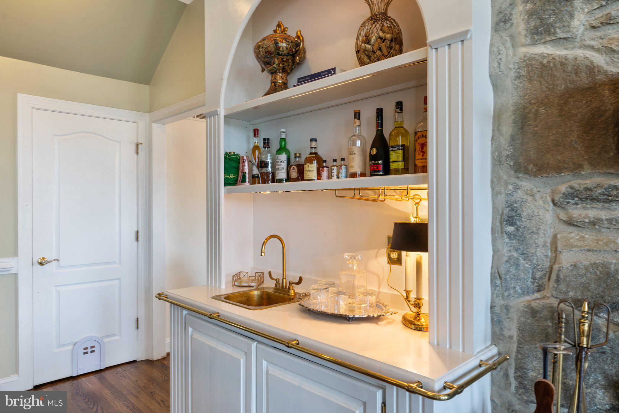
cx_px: 310
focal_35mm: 24
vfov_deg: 53.1
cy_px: 206
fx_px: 413
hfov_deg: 73.7
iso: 500
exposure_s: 1/30
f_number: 8
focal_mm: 24
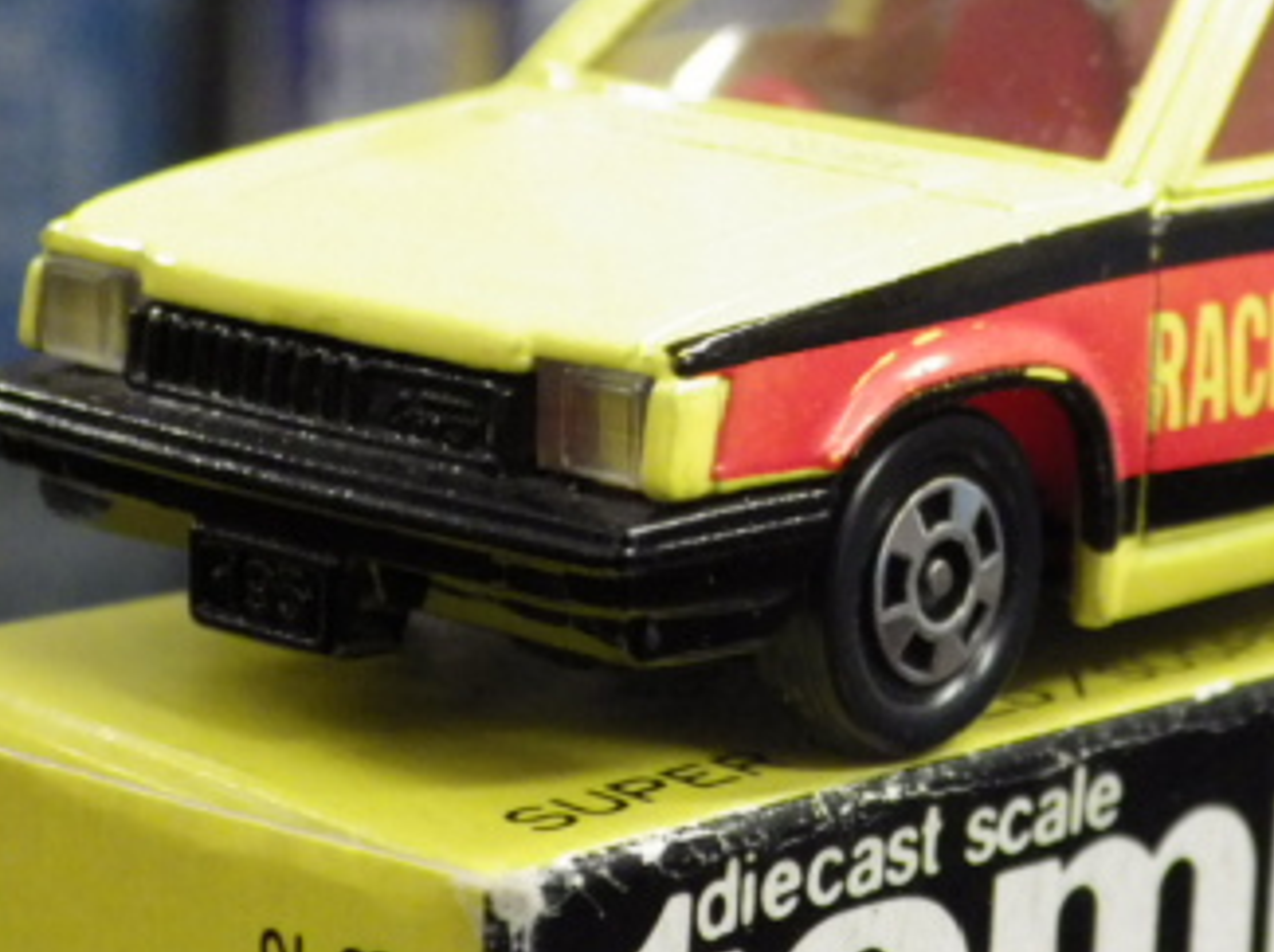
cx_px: 960
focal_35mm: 140
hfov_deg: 14.1
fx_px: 5147
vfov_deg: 10.6
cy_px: 306
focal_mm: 12.8
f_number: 4.2
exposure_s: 1/30
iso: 800
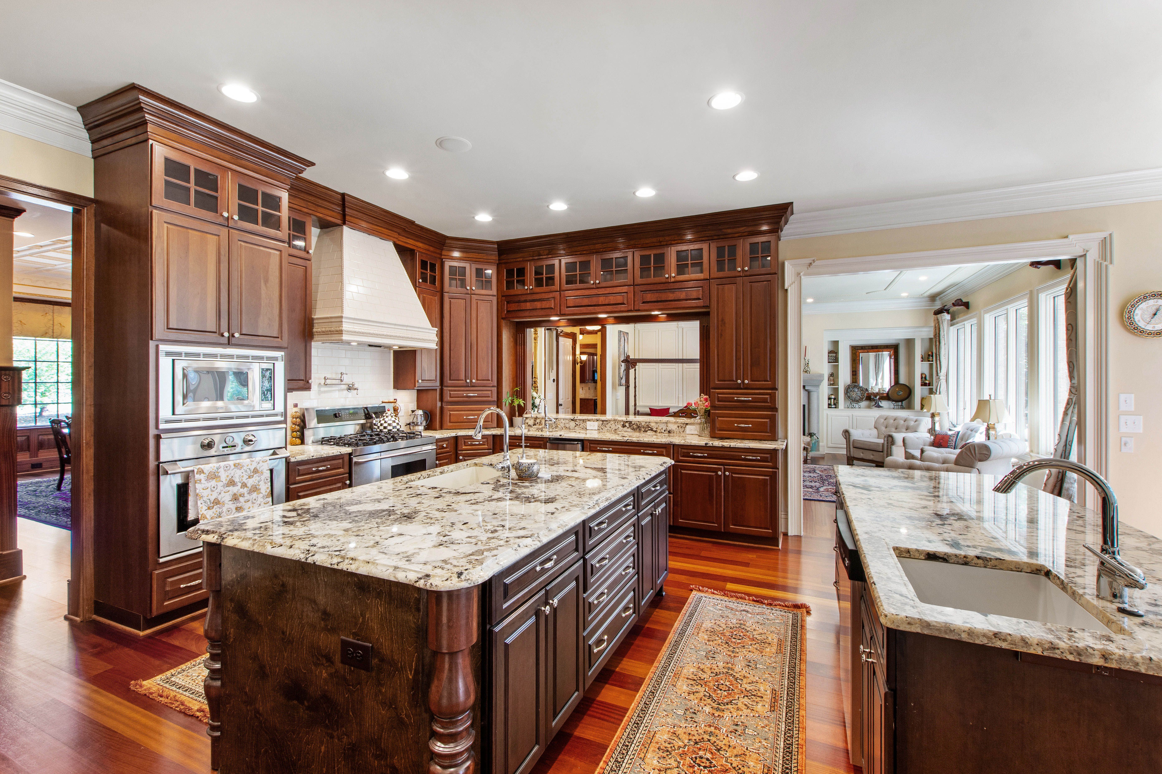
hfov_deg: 100.4
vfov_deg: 77.3
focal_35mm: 15
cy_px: 387
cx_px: 581
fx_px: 484
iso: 100
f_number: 8
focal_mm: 10
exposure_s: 1/2
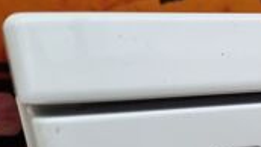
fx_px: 506
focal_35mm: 73
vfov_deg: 15.1
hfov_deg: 24.5
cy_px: 235
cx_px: 355
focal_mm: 6.7
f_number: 1.8
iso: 80
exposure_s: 1/120
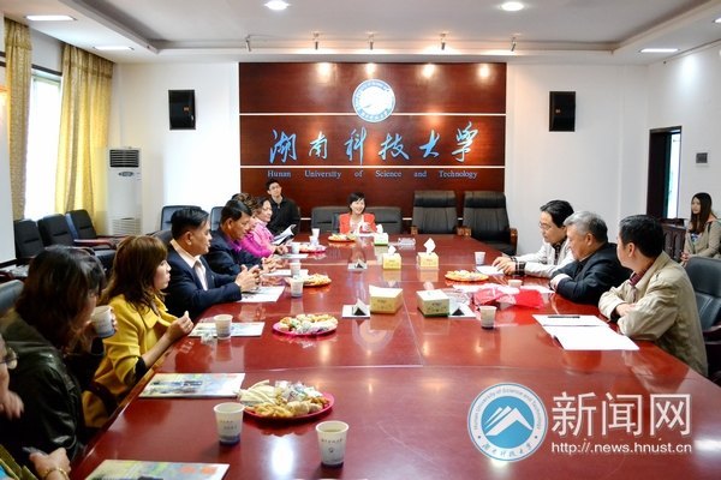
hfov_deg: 57.2
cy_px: 240
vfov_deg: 40.0
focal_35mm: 33
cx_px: 360
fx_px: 661
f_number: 4
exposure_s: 1/80
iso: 3200
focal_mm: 22
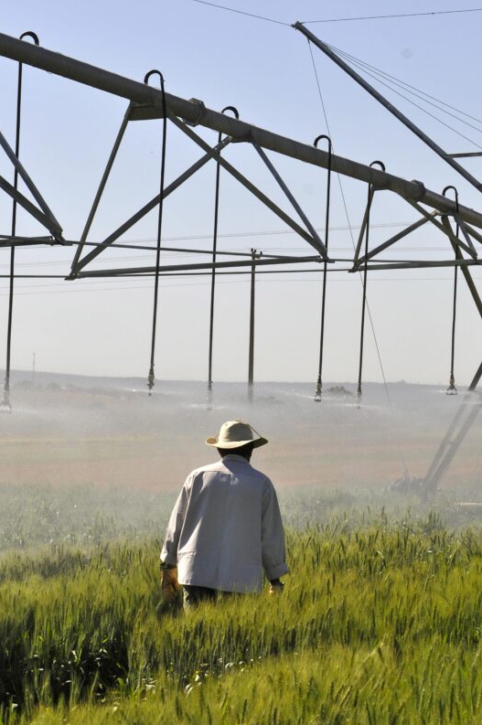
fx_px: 3079
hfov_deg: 9.0
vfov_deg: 13.4
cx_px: 236
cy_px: 410
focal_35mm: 153
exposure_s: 1/500
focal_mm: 70
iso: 200
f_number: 11
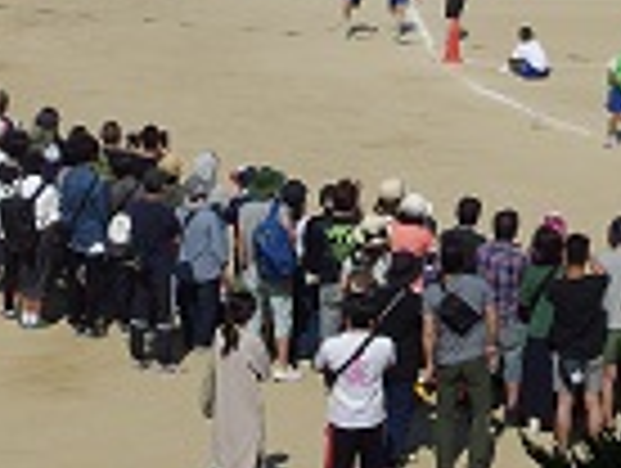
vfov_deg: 11.1
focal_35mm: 133
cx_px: 504
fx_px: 2390
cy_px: 32
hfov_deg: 14.7
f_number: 4
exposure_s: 1/1600
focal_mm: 9.8
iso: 100
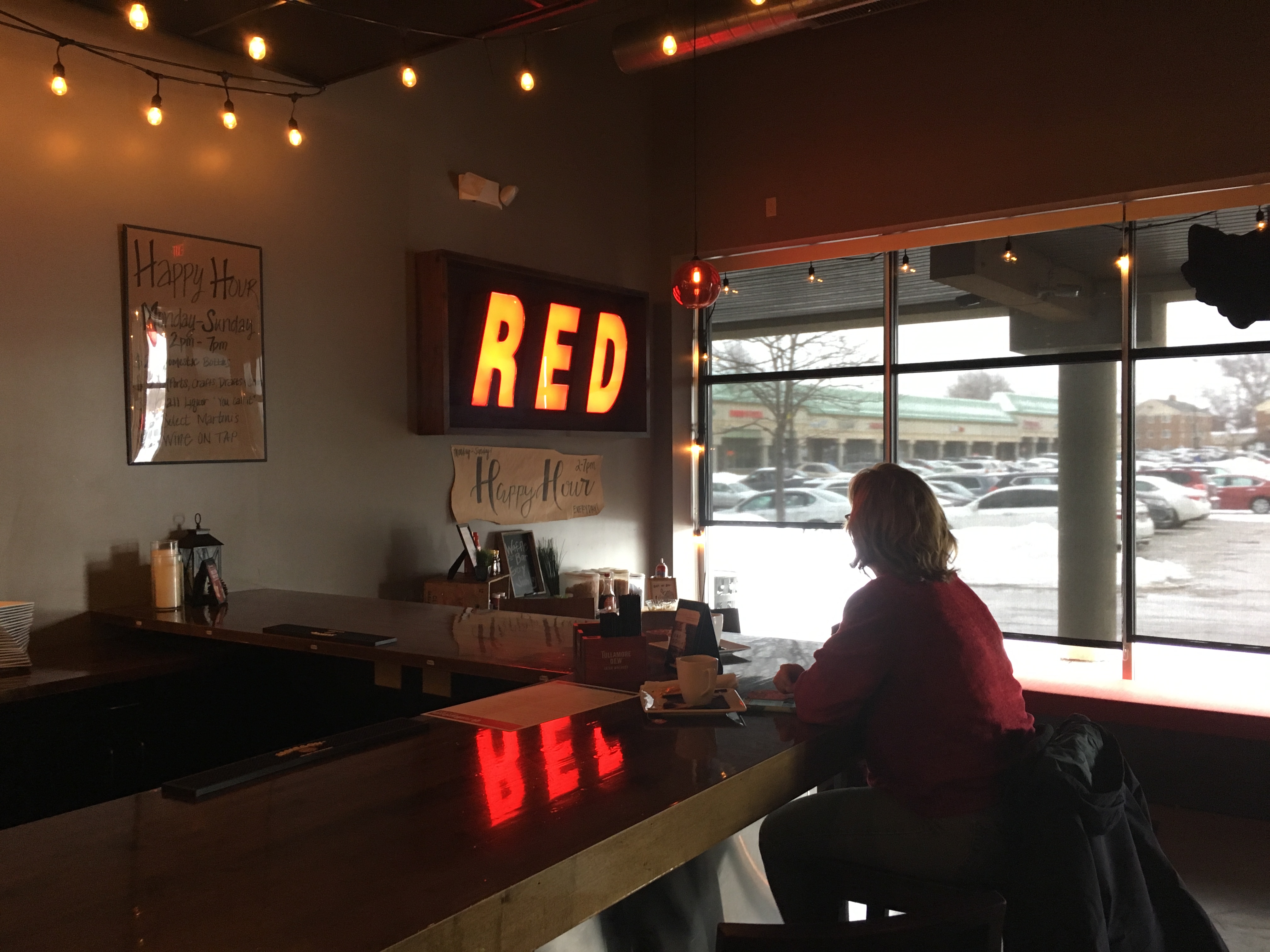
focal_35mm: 29
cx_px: 635
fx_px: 1064
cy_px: 476
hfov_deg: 61.7
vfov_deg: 48.2
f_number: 2.2
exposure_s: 1/30
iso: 125
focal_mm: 4.15
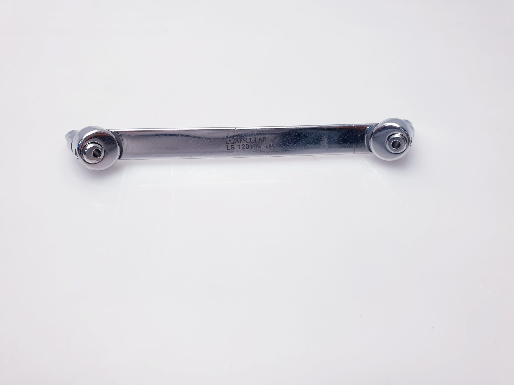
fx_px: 386
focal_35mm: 26
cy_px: 192
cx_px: 257
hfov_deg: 67.3
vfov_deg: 53.1
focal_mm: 4.3
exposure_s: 1/100
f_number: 2.4
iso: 64
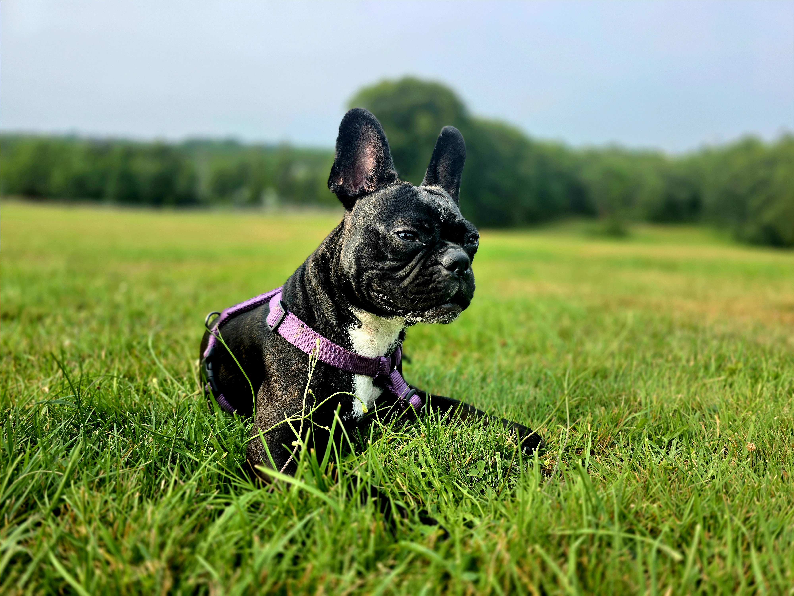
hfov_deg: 73.9
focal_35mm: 23
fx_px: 528
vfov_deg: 58.9
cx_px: 397
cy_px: 298
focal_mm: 6.3
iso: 80
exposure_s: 1/2500
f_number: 1.7
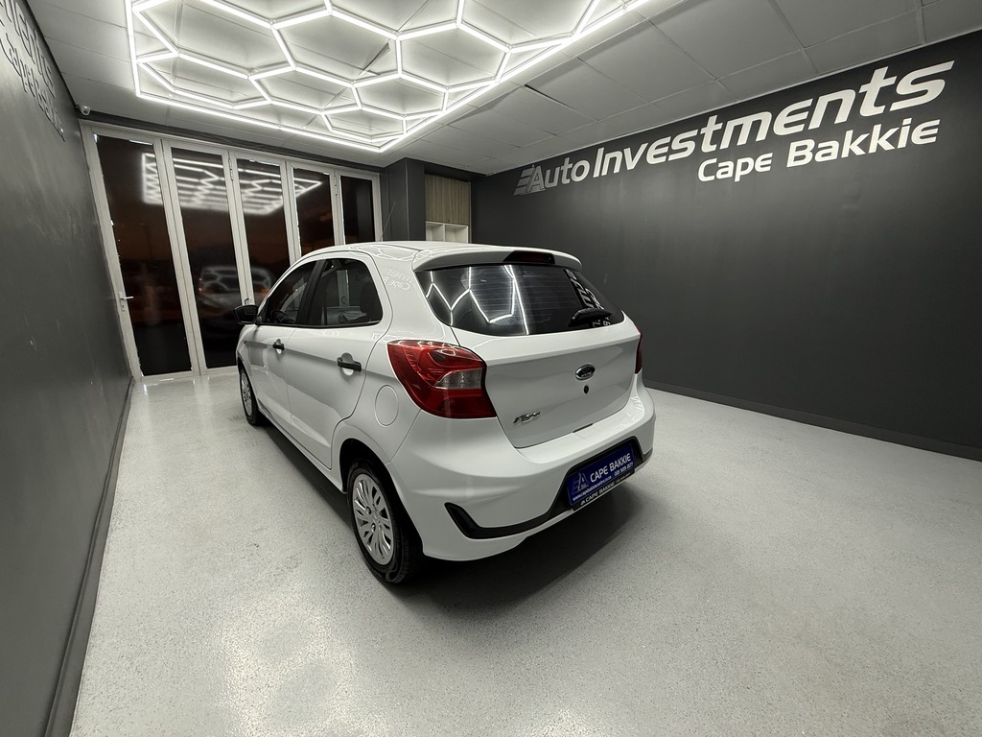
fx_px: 397
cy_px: 368
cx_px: 491
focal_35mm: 14
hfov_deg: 102.1
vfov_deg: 85.7
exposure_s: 1/100
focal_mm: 2.22
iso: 160
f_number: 2.2
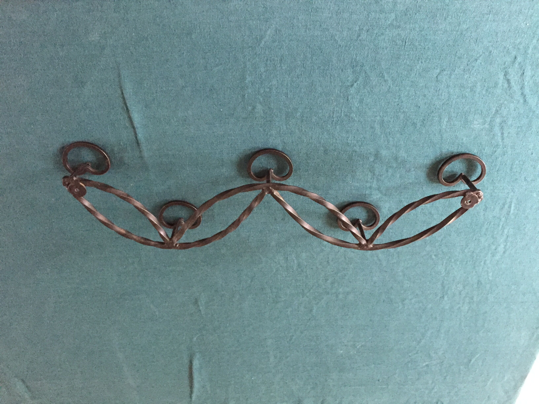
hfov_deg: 61.7
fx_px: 452
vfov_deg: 48.2
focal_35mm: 29
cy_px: 202
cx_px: 270
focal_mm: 4.15
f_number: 2.2
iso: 400
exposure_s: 1/17
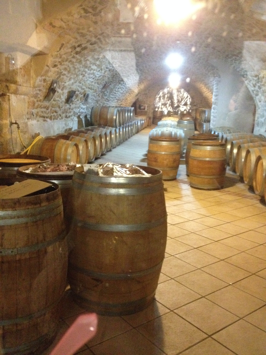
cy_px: 178
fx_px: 359
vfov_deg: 52.6
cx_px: 133
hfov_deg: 40.7
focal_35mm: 35
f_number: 2.4
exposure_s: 1/15
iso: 800
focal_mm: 4.28
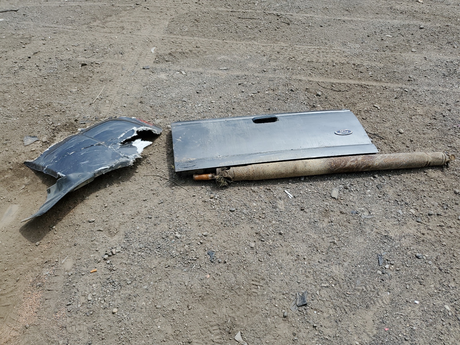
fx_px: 346
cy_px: 172
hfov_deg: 67.3
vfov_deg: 53.1
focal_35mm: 26
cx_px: 230
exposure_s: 1/3333
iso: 50
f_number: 1.5
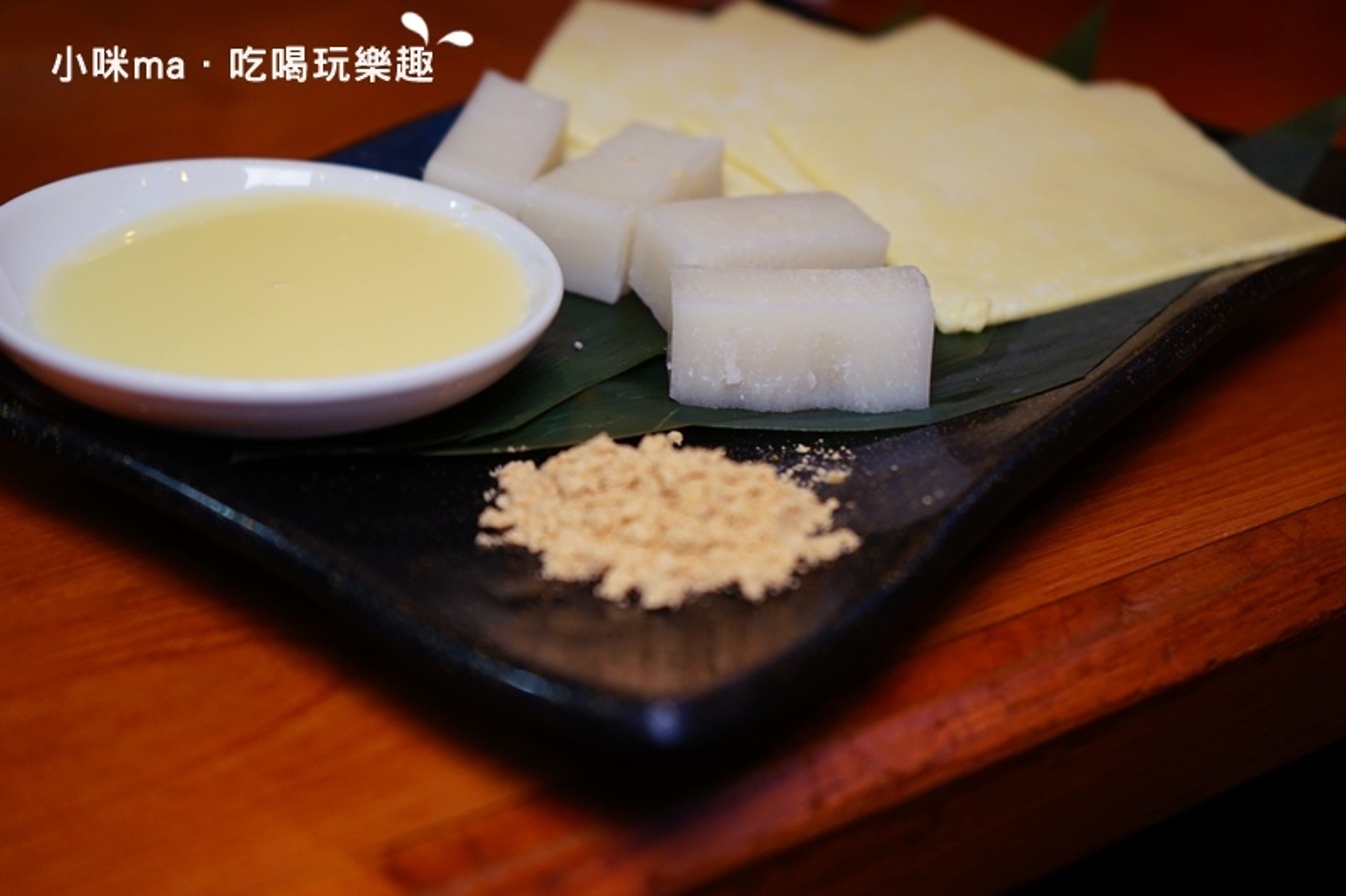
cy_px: 448
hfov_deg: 41.1
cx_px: 673
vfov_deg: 28.1
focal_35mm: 48
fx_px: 1794
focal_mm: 48
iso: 640
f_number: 4.5
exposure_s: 1/60
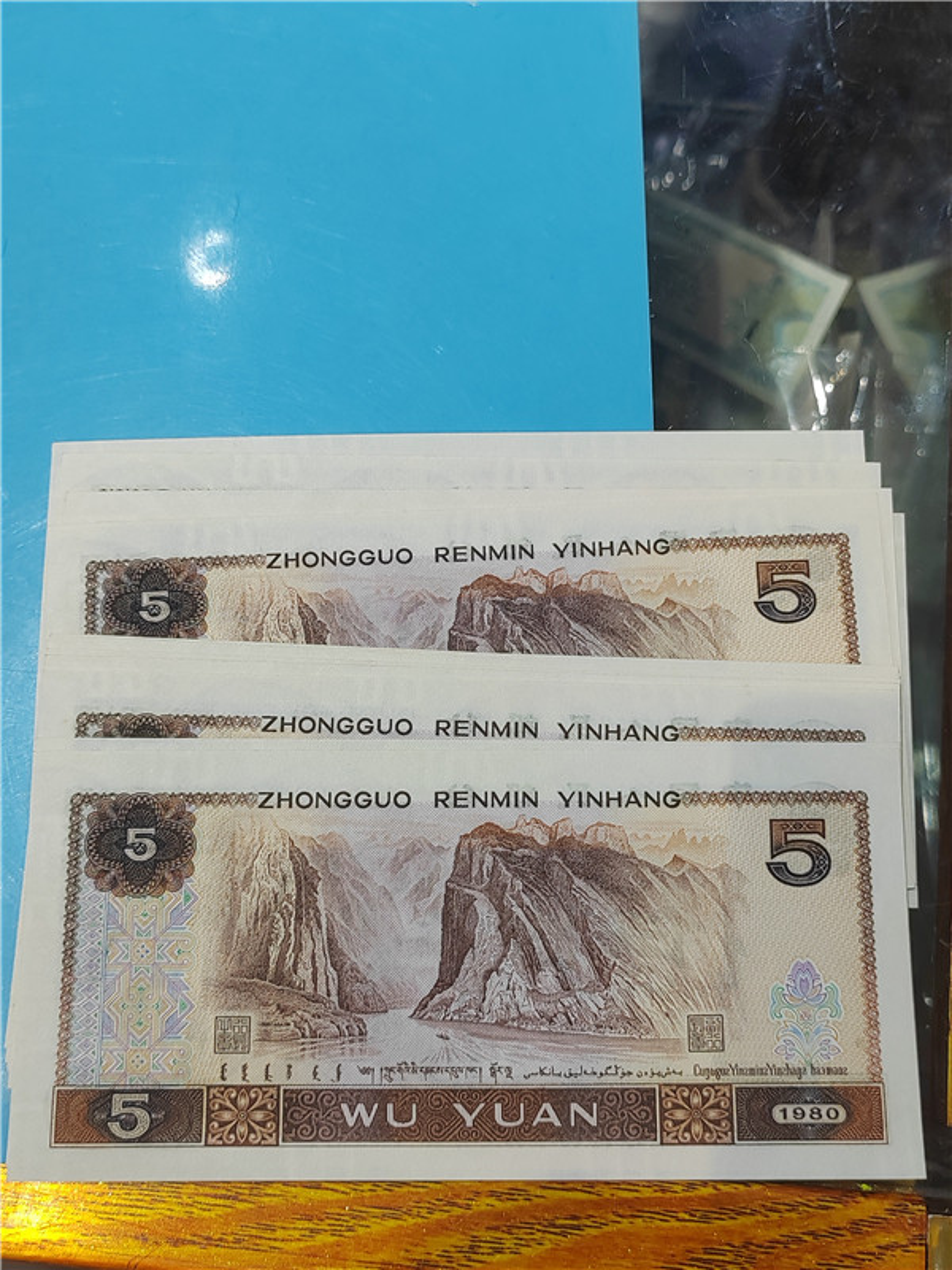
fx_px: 1503
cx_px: 476
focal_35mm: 41
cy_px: 635
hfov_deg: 35.1
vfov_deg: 45.8
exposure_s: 1/100
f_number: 1.9
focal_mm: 5.52
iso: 400
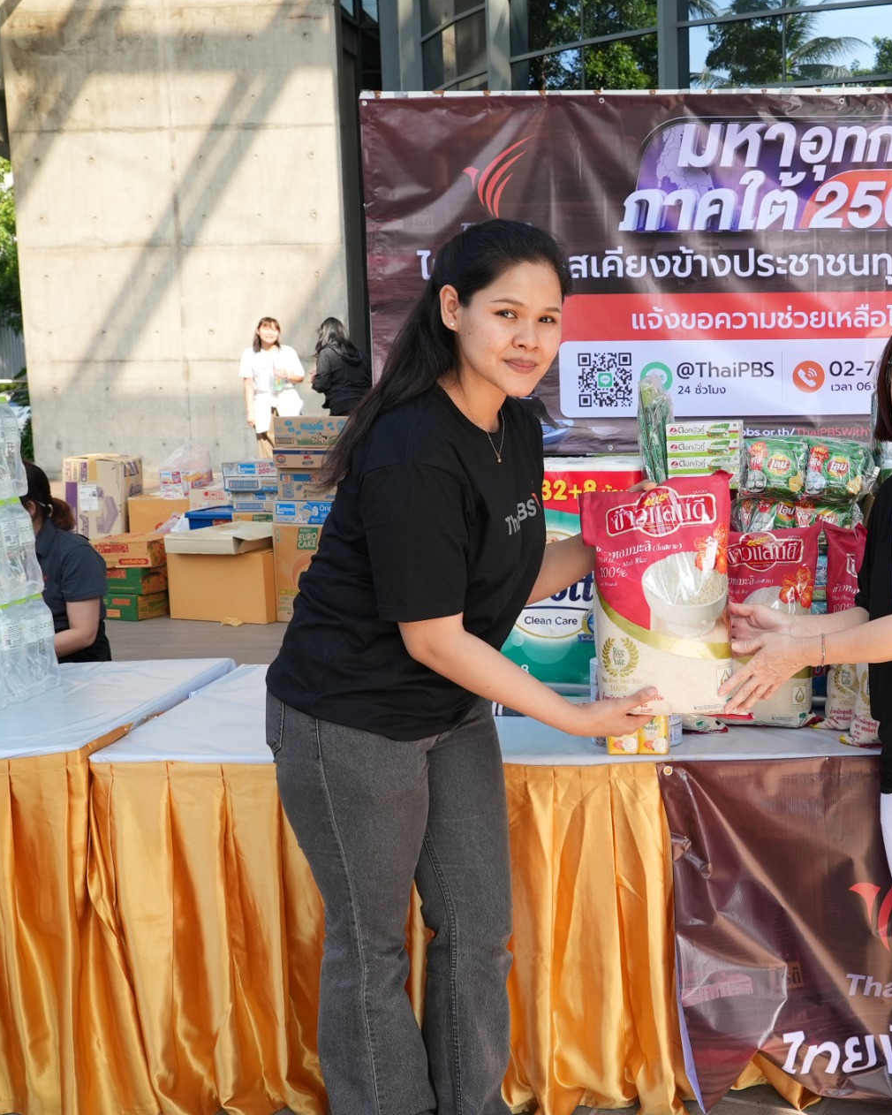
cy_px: 565
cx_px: 732
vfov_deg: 45.8
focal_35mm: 40
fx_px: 1320
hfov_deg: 35.9
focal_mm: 28
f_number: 8
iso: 500
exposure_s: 1/200
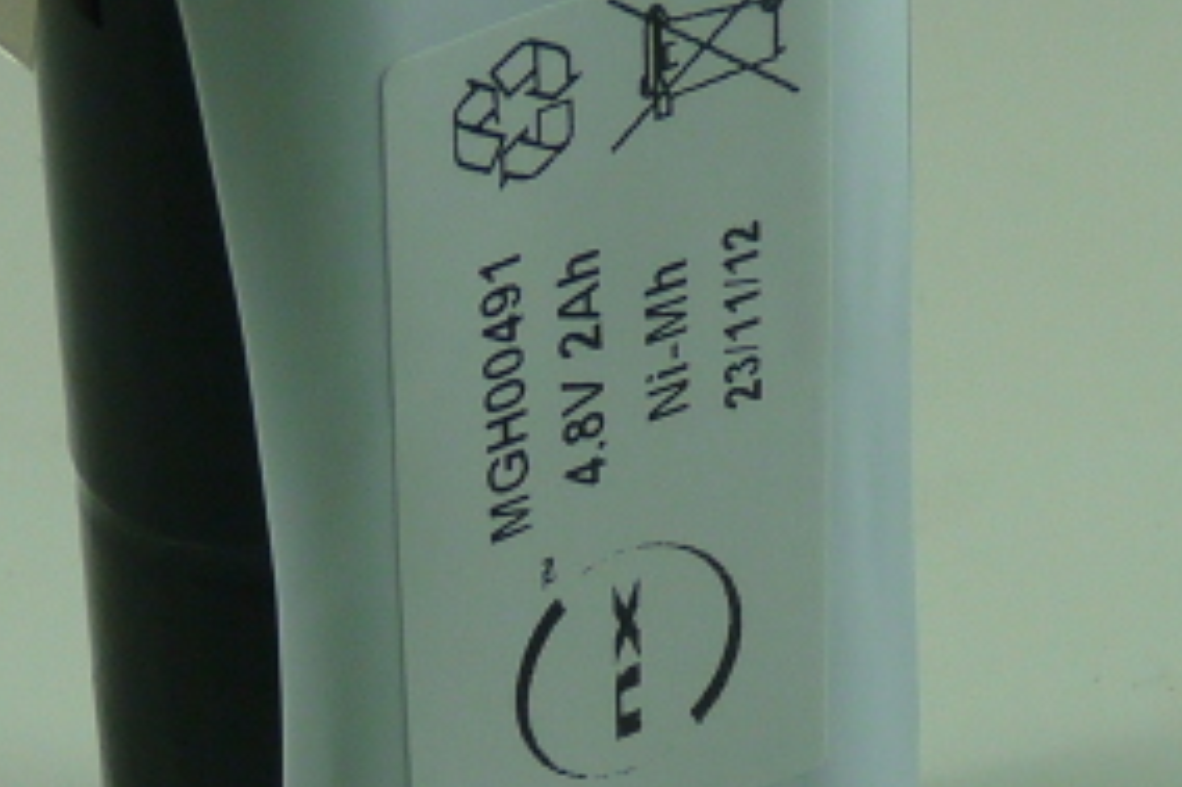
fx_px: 6070
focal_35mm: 185
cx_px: 466
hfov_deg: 11.1
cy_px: 316
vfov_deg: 7.4
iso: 100
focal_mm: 8
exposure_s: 1/100
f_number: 3
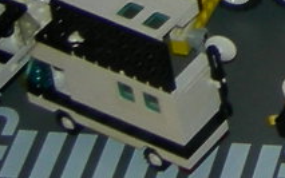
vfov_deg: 4.3
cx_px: 681
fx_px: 2221
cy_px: -475
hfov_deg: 6.9
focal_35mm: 286
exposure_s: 1/60.1
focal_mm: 7.5
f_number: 2.7
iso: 64
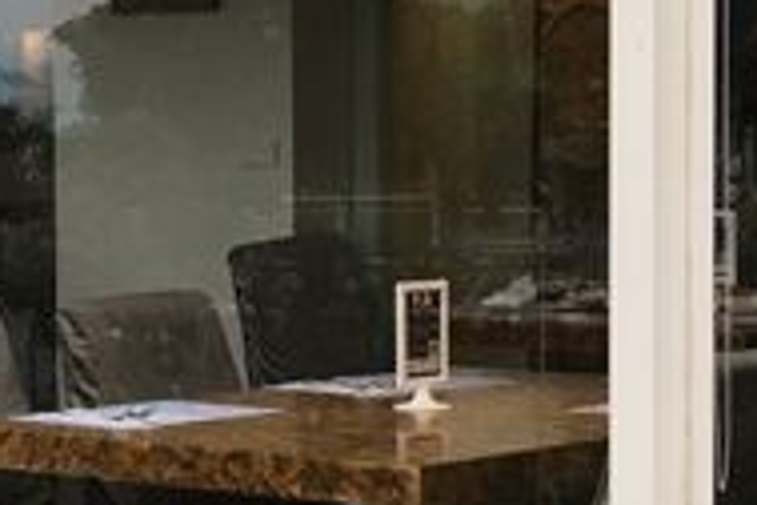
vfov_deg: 10.7
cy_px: 293
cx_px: -537
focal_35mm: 128
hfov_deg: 14.4
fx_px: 2691
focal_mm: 4.15
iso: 25
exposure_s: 1/120
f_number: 2.2
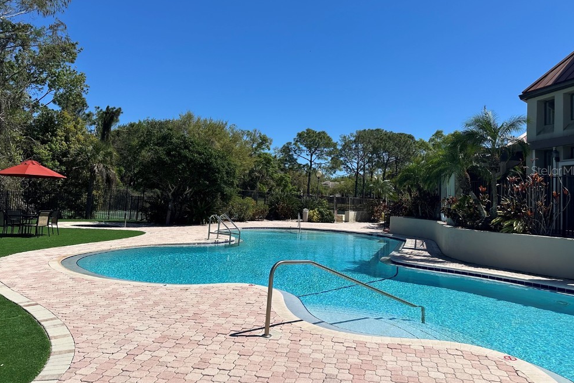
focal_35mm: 26
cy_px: 170
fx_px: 414
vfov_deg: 49.4
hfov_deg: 69.4
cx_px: 287
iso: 80
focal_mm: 6.86
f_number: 1.78
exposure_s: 1/7042
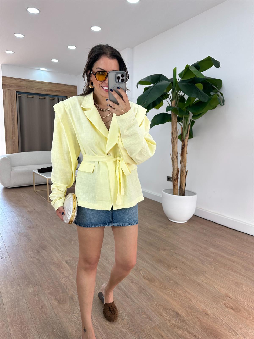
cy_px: 170
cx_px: 127
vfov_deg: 71.6
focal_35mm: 24
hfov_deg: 56.8
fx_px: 235
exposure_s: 1/181
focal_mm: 6.86
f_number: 1.78
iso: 64
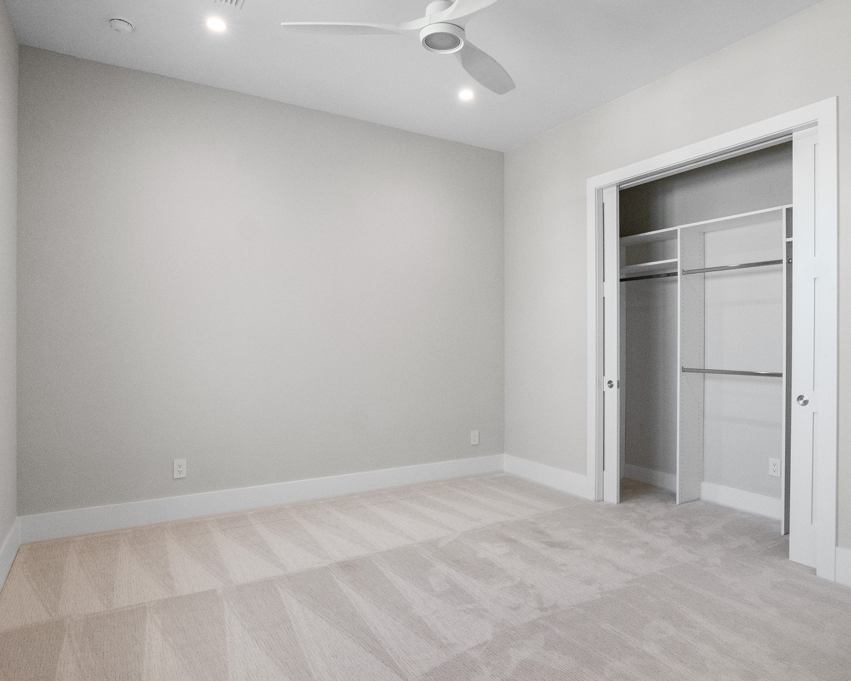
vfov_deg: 65.5
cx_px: 457
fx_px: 529
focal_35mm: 21
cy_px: 342
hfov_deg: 77.5
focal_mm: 10
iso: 3200
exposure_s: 1/50
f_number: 13
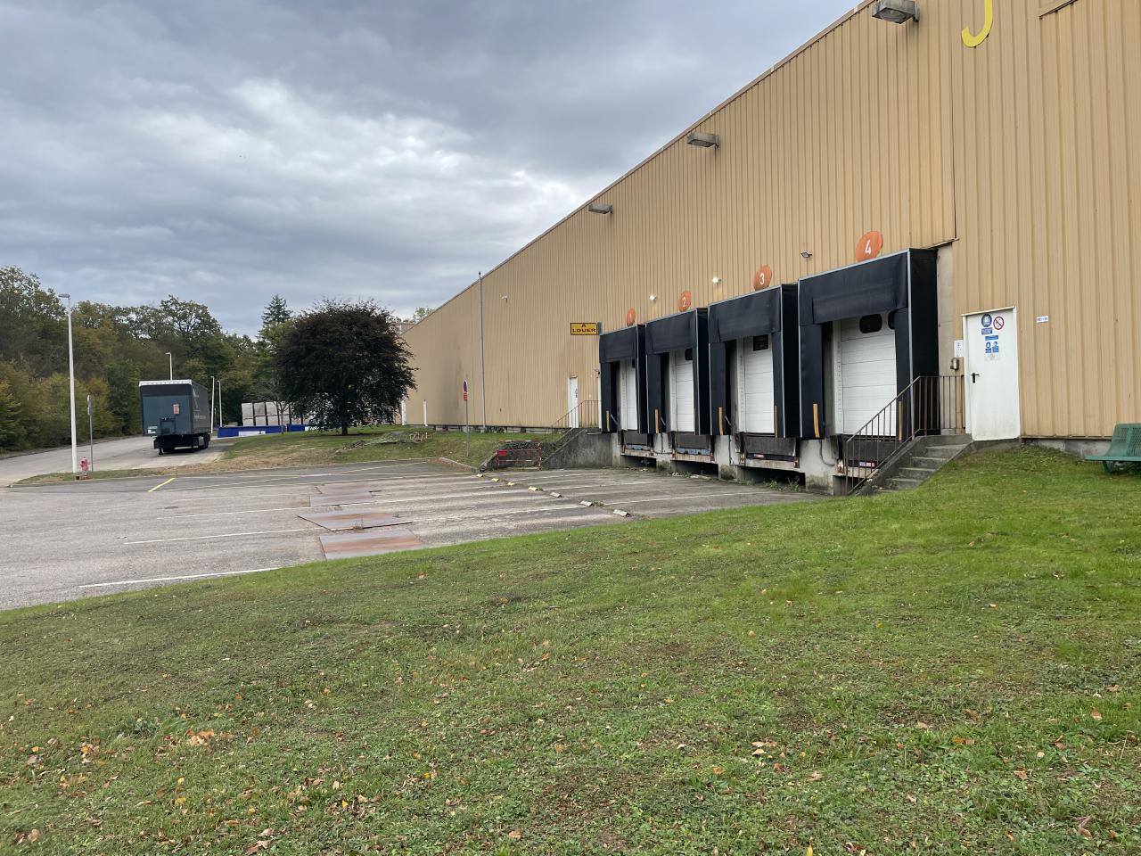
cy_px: 428
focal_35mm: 26
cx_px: 570
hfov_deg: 67.3
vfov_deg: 53.1
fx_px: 857
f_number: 1.6
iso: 32
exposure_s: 1/744
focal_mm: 4.2
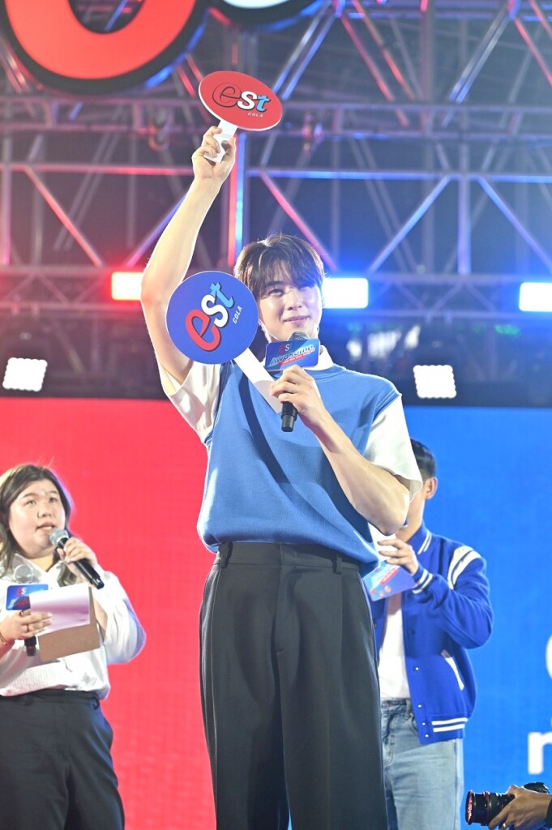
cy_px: 415
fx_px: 2764
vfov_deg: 17.1
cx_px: 276
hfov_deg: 11.4
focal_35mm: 120
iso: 640
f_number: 5
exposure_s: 1/125
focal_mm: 120
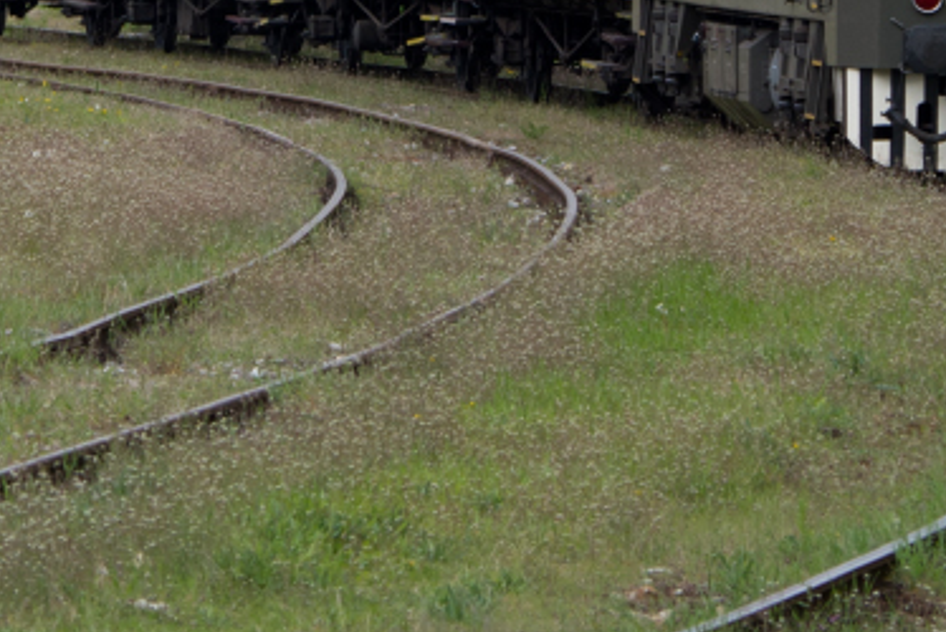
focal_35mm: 423
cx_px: 395
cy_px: -377
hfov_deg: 4.9
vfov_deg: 3.2
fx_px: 11124
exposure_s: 1/320
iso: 200
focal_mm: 87.5
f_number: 7.1
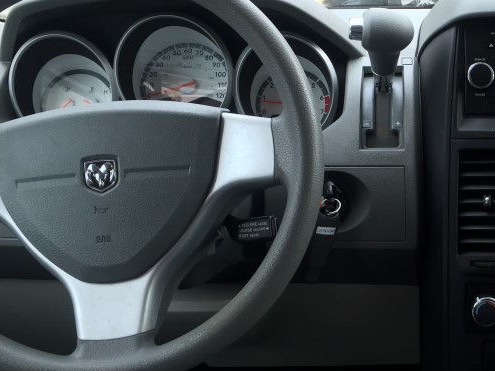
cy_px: 192
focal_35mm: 60
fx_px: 858
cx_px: 458
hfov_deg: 30.6
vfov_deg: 24.4
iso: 32
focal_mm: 4.15
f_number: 2.2
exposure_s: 1/120
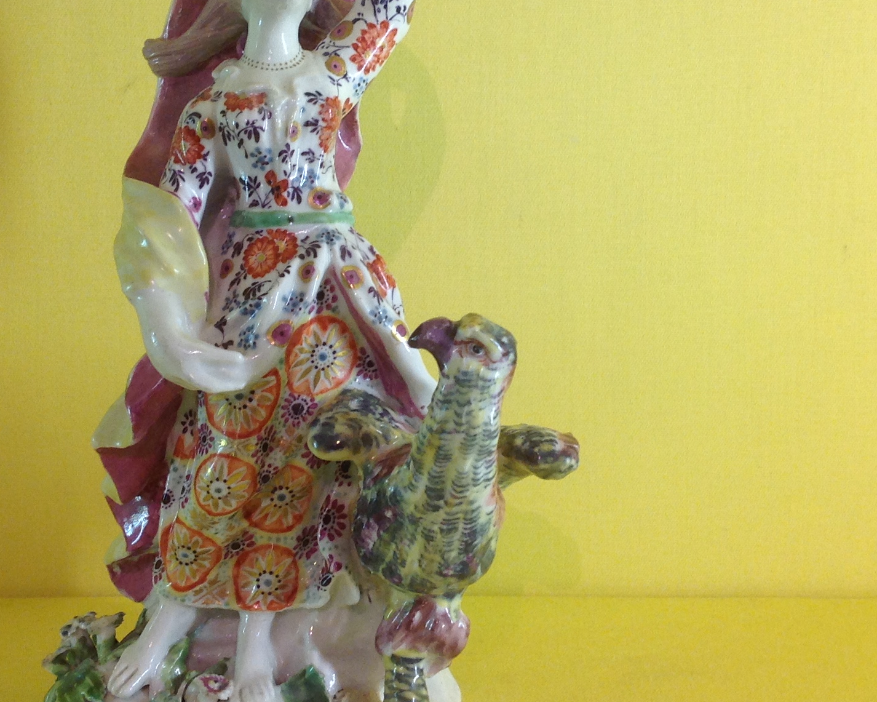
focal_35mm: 62
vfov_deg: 24.6
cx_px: 368
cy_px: 279
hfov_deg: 30.4
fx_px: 1609
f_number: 2.4
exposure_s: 1/40
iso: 64
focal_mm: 4.28
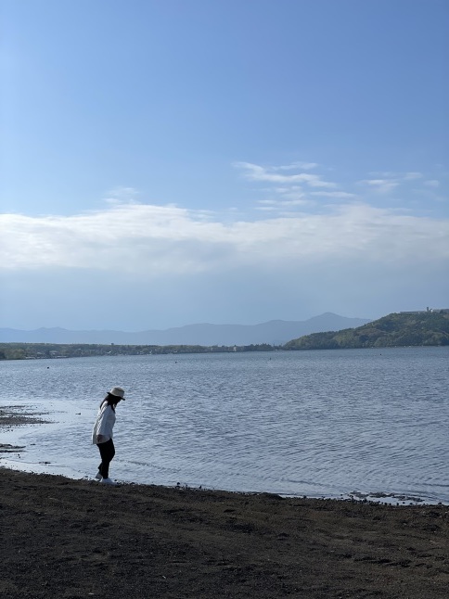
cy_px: 300
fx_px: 900
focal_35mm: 52
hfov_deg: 28.0
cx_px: 224
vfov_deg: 36.8
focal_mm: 6
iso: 32
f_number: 2
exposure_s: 1/5988
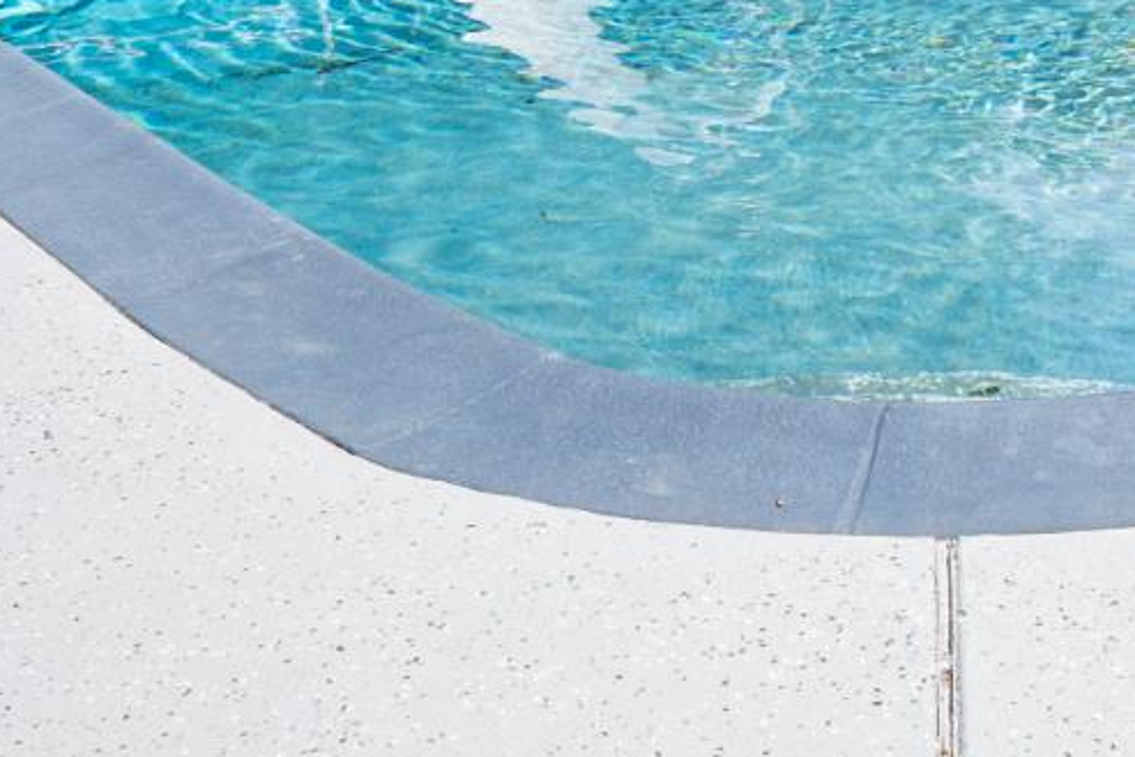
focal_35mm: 73
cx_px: 1197
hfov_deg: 25.9
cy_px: -322
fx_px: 2302
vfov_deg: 17.2
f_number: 10
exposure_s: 1/160
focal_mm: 16
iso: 100
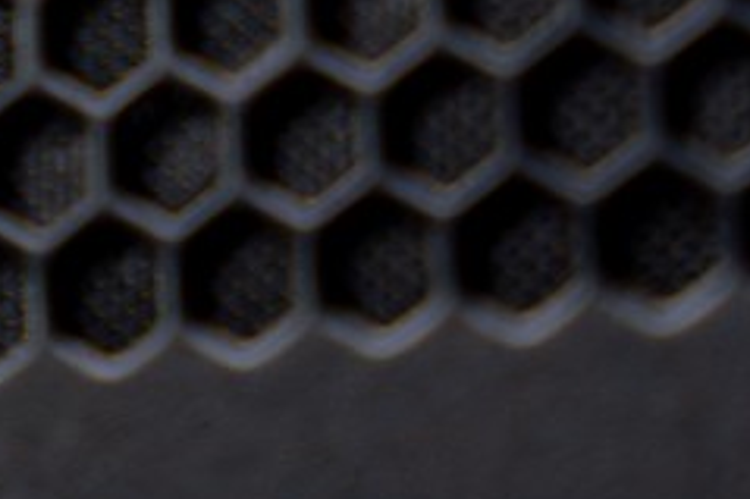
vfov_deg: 2.7
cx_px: -675
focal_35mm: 506
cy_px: -311
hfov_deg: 4.0
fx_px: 10534
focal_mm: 70
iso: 400
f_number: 2.8
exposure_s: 1/320
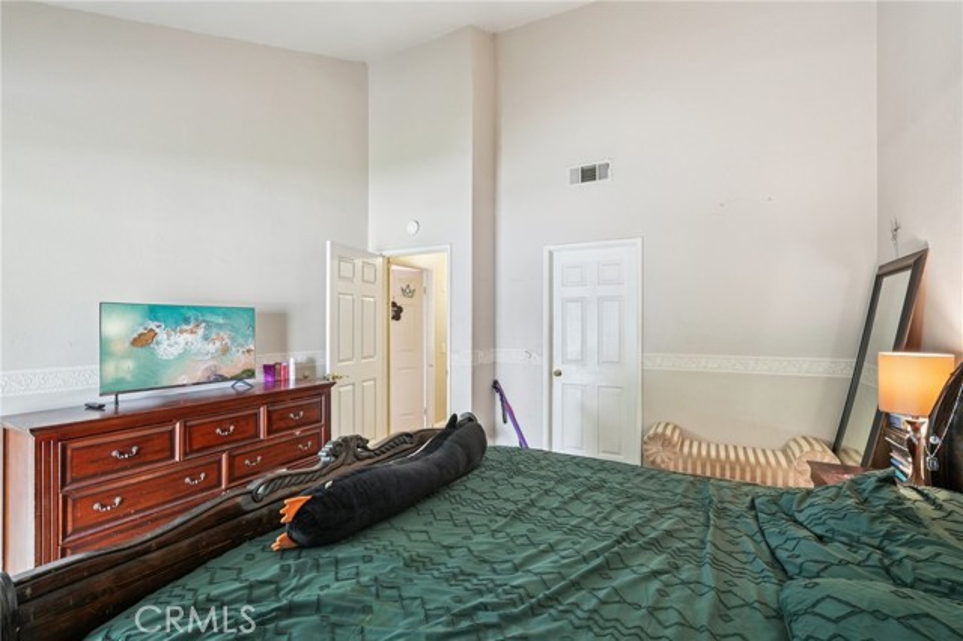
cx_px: 482
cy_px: 320
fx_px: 428
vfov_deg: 73.7
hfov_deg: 96.8
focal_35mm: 16
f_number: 8
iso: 400
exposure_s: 1/2
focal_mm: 16
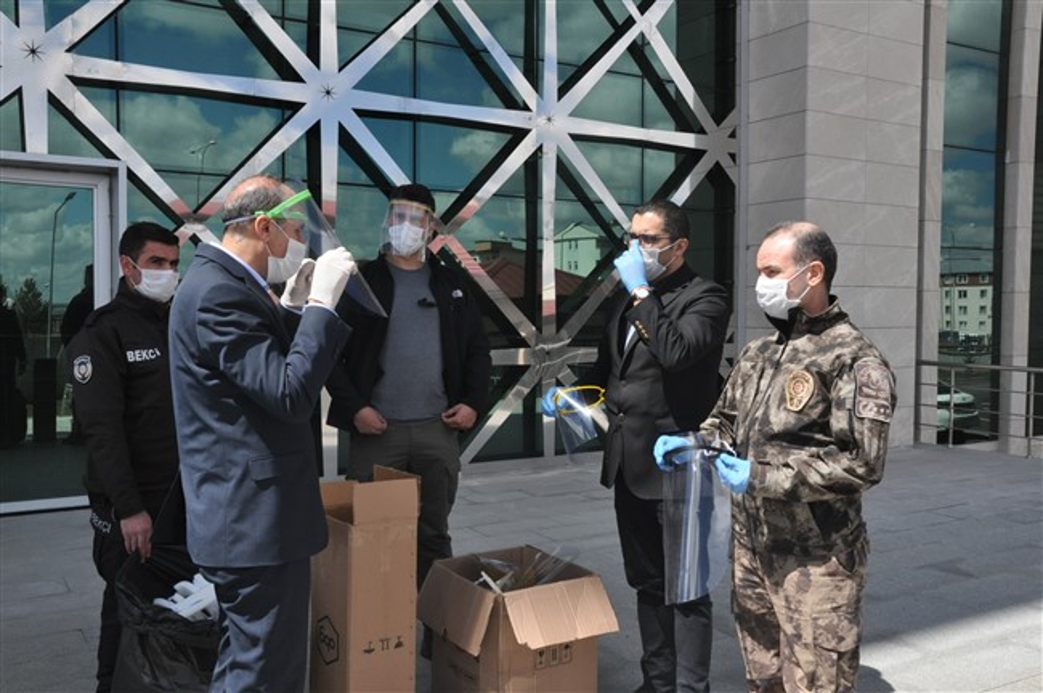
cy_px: 346
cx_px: 522
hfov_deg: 57.3
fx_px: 955
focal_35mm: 33
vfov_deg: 39.9
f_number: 11
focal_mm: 22
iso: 800
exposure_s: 1/500
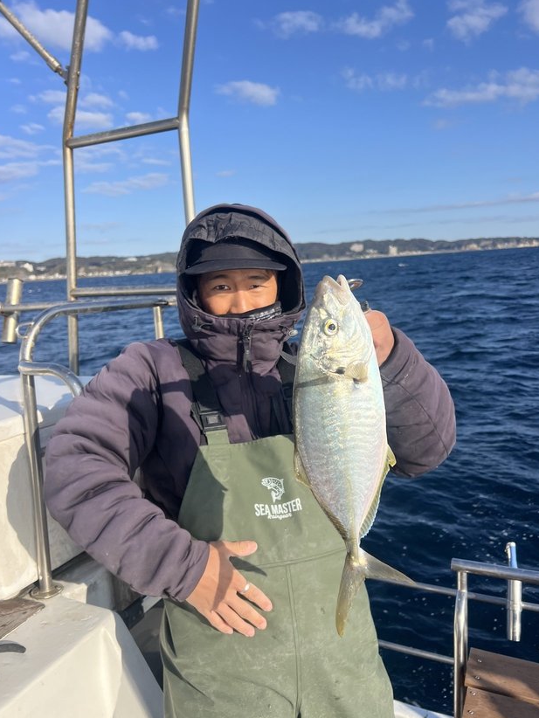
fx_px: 560
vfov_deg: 65.3
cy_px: 371
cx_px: 270
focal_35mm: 27
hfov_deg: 51.4
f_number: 1.5
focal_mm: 5.7
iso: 50
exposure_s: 1/4831
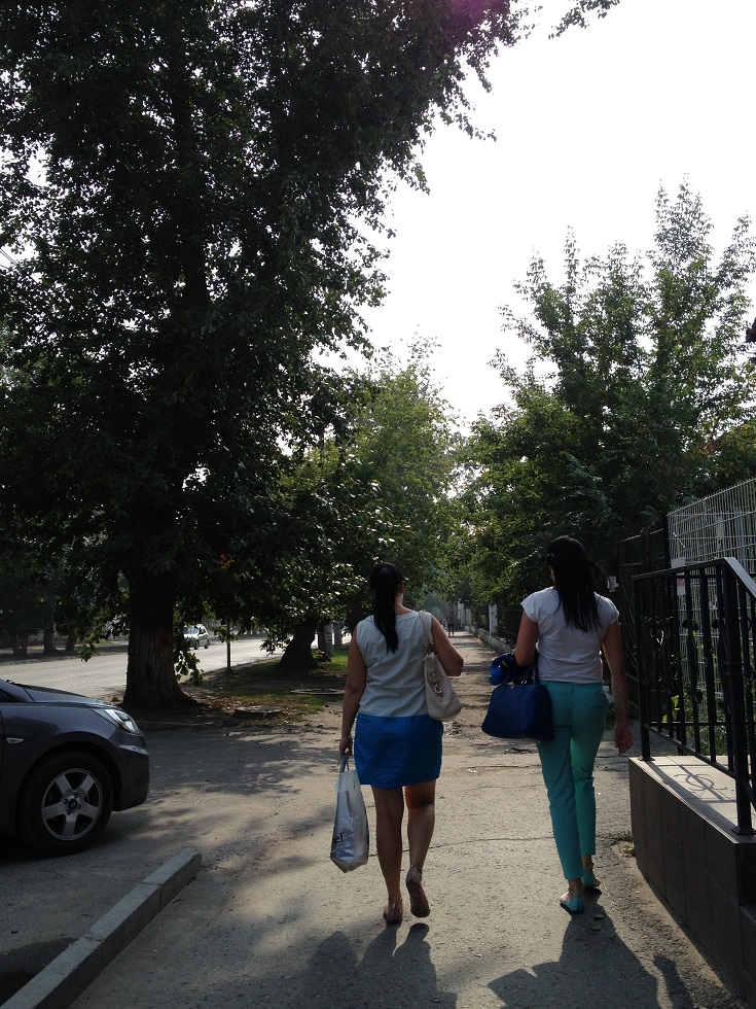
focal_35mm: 35
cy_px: 504
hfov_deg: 40.7
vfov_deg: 52.6
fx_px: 1019
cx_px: 378
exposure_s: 1/1623
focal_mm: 4.28
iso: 50
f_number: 2.4
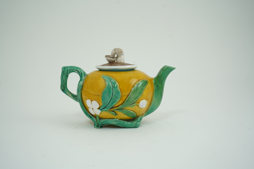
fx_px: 325
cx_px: 127
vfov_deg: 29.2
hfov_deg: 42.7
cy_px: 84
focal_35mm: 46
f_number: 5.6
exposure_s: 1/25
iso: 250
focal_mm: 46
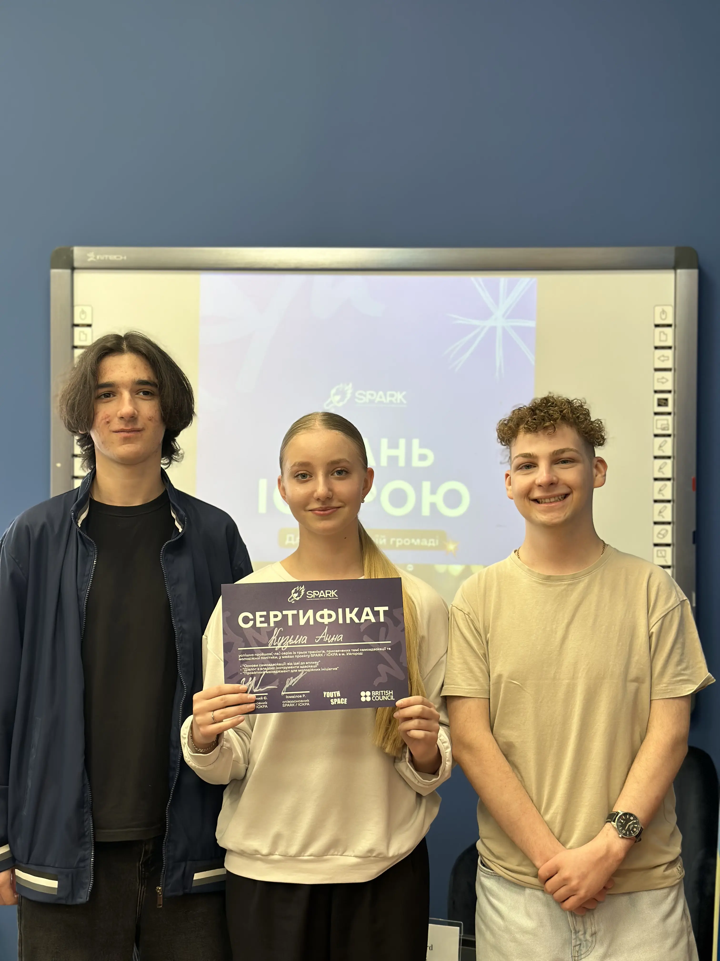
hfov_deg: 30.3
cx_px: 360
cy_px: 480
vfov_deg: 39.7
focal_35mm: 48
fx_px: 1331
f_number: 1.78
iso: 80
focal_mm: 6.86
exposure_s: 1/100
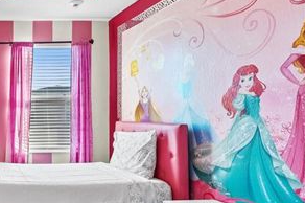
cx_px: -18
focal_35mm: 29
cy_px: 139
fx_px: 245
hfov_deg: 48.5
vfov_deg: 44.1
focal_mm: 12
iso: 1000
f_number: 5.6
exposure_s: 1/13
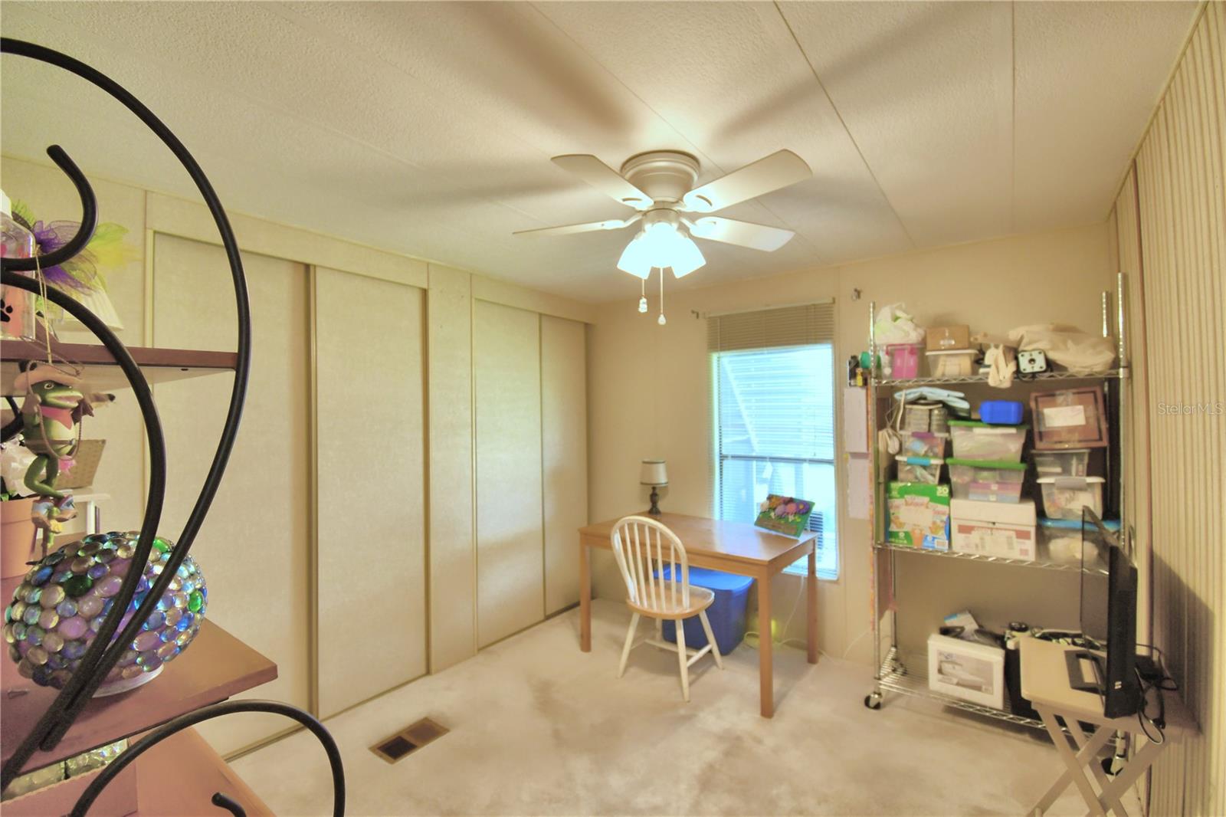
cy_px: 408
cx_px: 613
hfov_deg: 100.4
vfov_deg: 77.3
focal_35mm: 15
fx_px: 511
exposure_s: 1/40
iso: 400
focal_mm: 10
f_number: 4.5
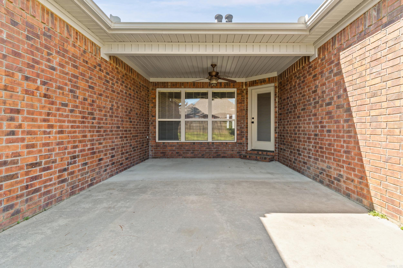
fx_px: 201
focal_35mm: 18
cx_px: 202
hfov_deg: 90.0
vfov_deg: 67.4
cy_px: 134
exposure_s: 1/20
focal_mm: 12
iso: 250
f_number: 9
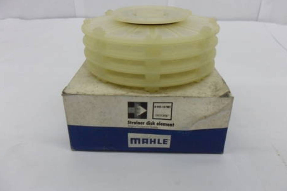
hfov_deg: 63.7
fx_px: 231
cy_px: 90
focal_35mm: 29
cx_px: 142
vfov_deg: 44.9
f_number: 3.5
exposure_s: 1/30
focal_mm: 4.9
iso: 400
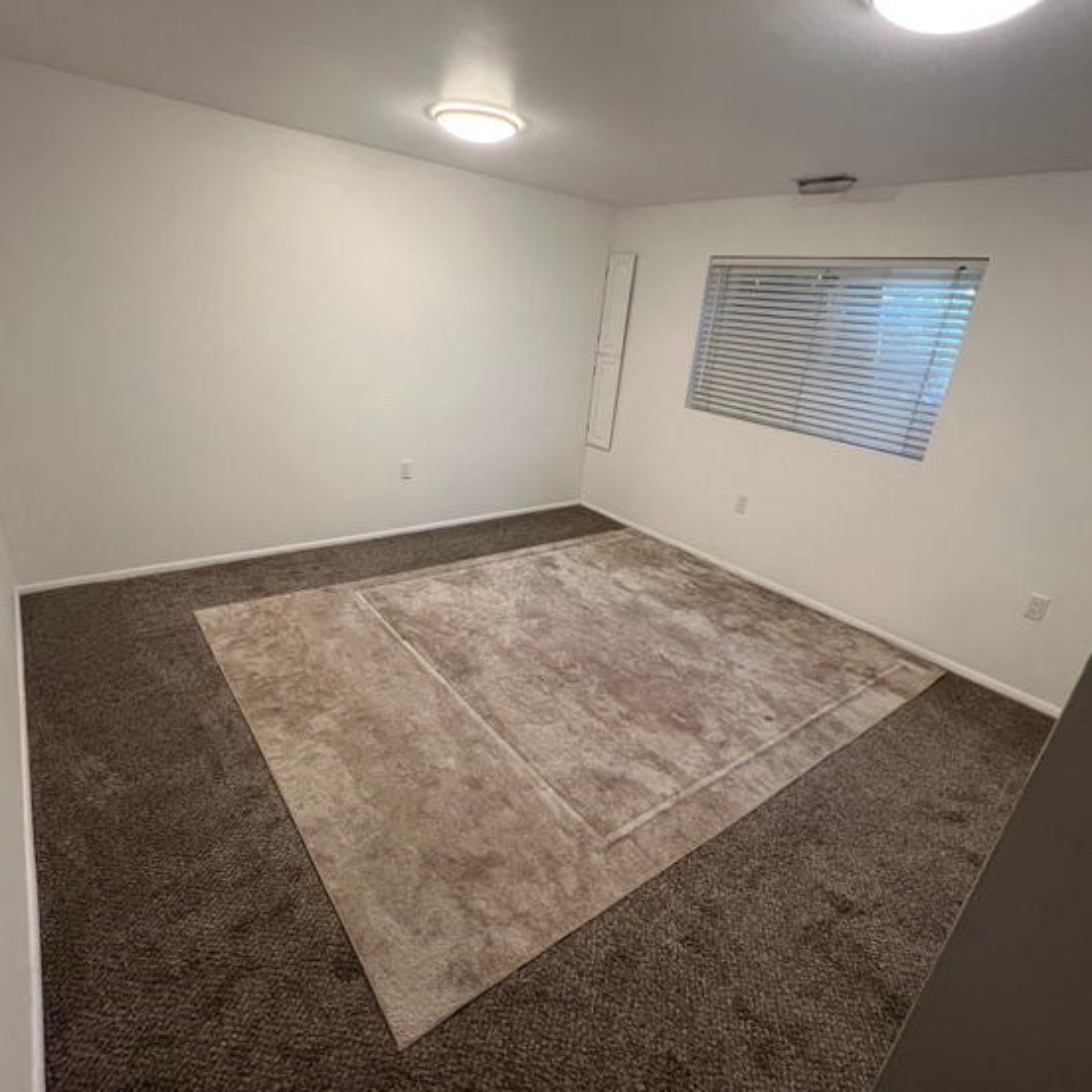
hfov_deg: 87.4
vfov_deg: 87.4
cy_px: 552
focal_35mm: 16
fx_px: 571
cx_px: 542
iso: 160
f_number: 1.8
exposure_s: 1/60
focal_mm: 1.57
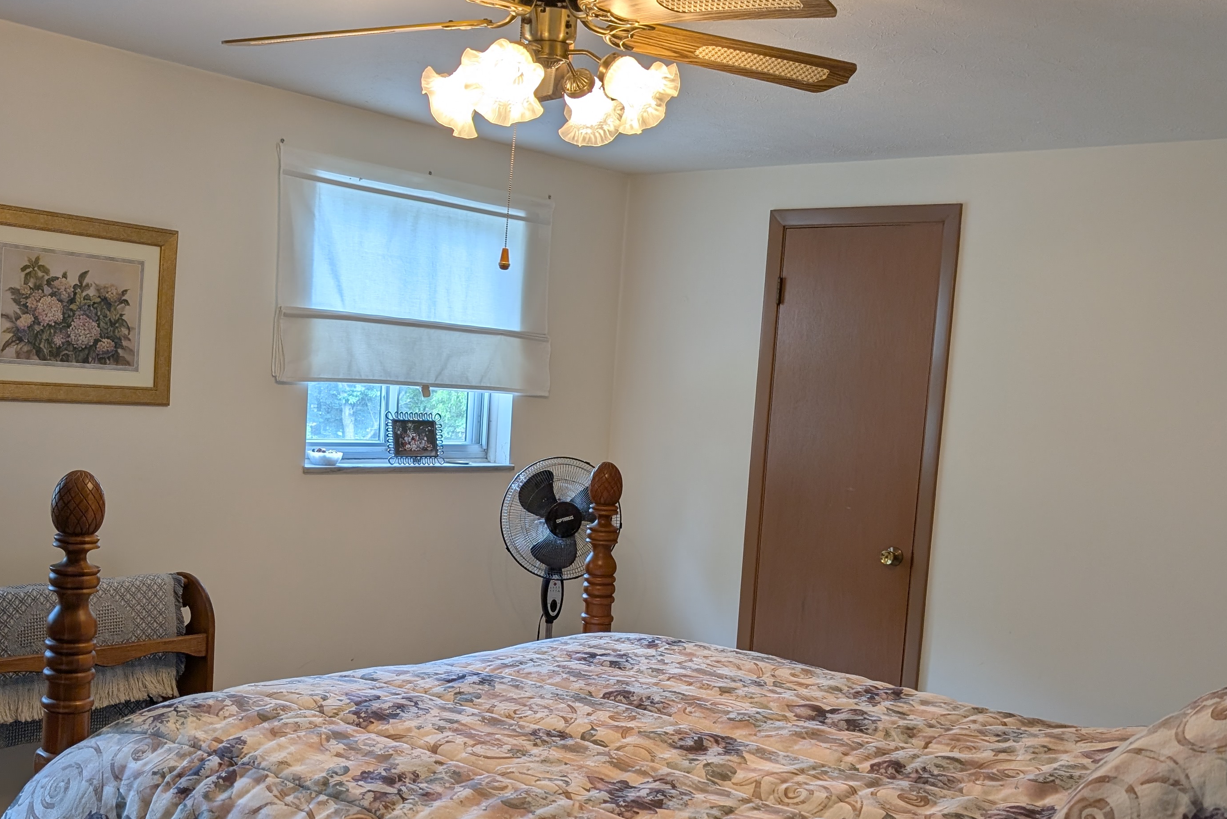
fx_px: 1261
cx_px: 605
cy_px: 545
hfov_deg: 51.9
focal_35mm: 37
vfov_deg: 35.6
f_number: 1.68
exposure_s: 1/30
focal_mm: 6.9
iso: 21
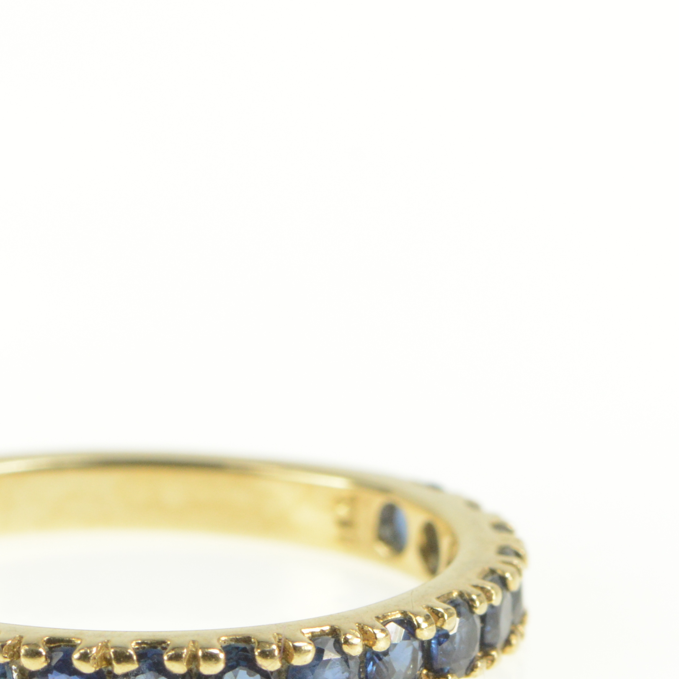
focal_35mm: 372
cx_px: 136
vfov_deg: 4.7
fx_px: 8259
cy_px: 573
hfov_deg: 4.7
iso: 800
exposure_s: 1/80
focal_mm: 105
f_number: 16
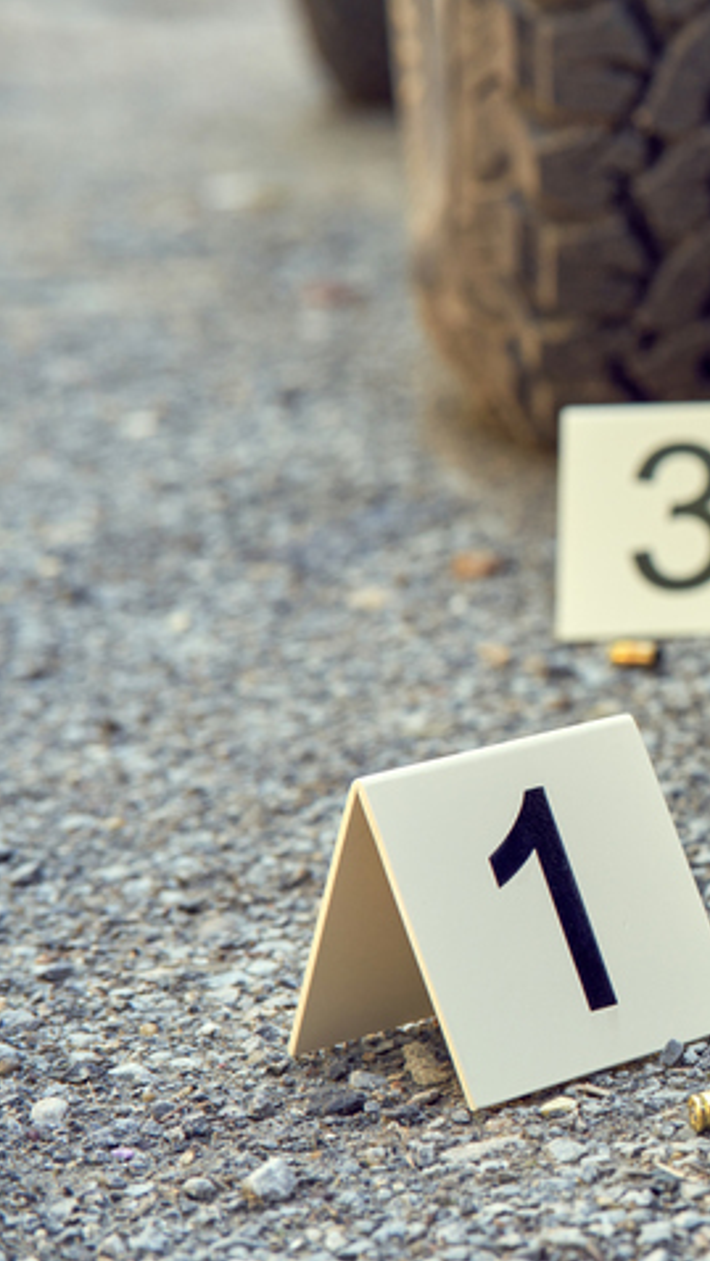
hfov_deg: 10.0
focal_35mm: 119
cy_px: 634
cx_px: 953
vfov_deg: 18.0
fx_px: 3981
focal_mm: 75
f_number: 5.6
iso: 250
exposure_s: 1/200
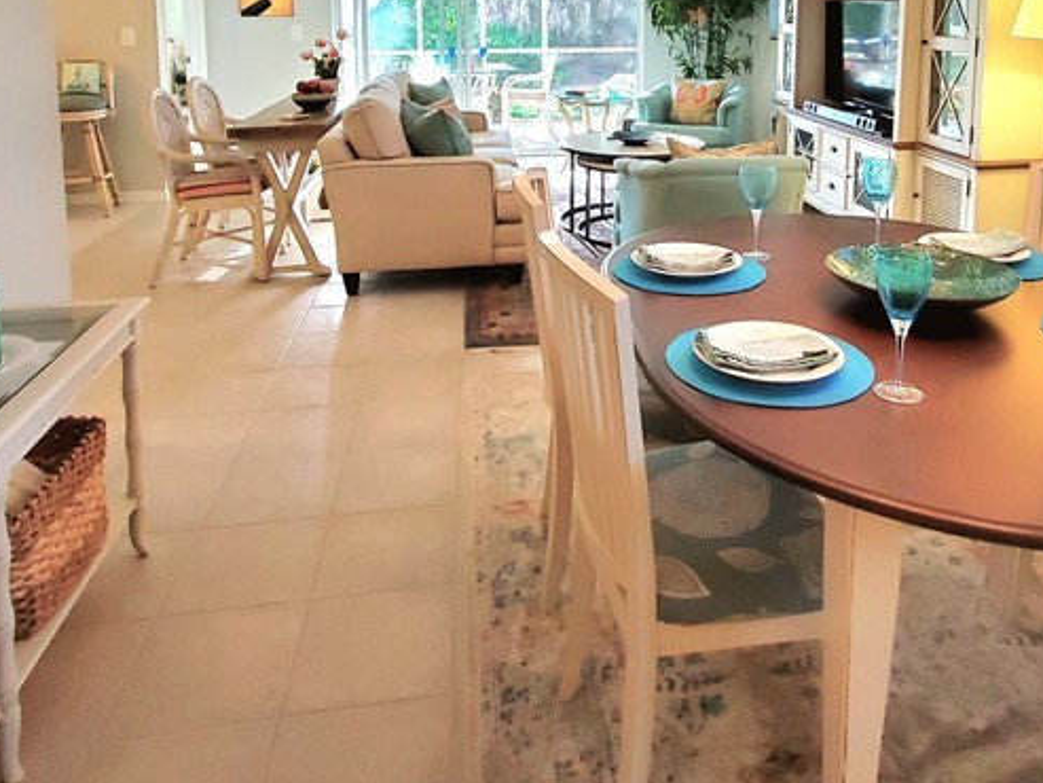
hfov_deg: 64.7
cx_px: 630
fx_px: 814
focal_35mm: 27
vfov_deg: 46.3
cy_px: 74
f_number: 2.2
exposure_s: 1/60.2
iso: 200
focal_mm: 1.8
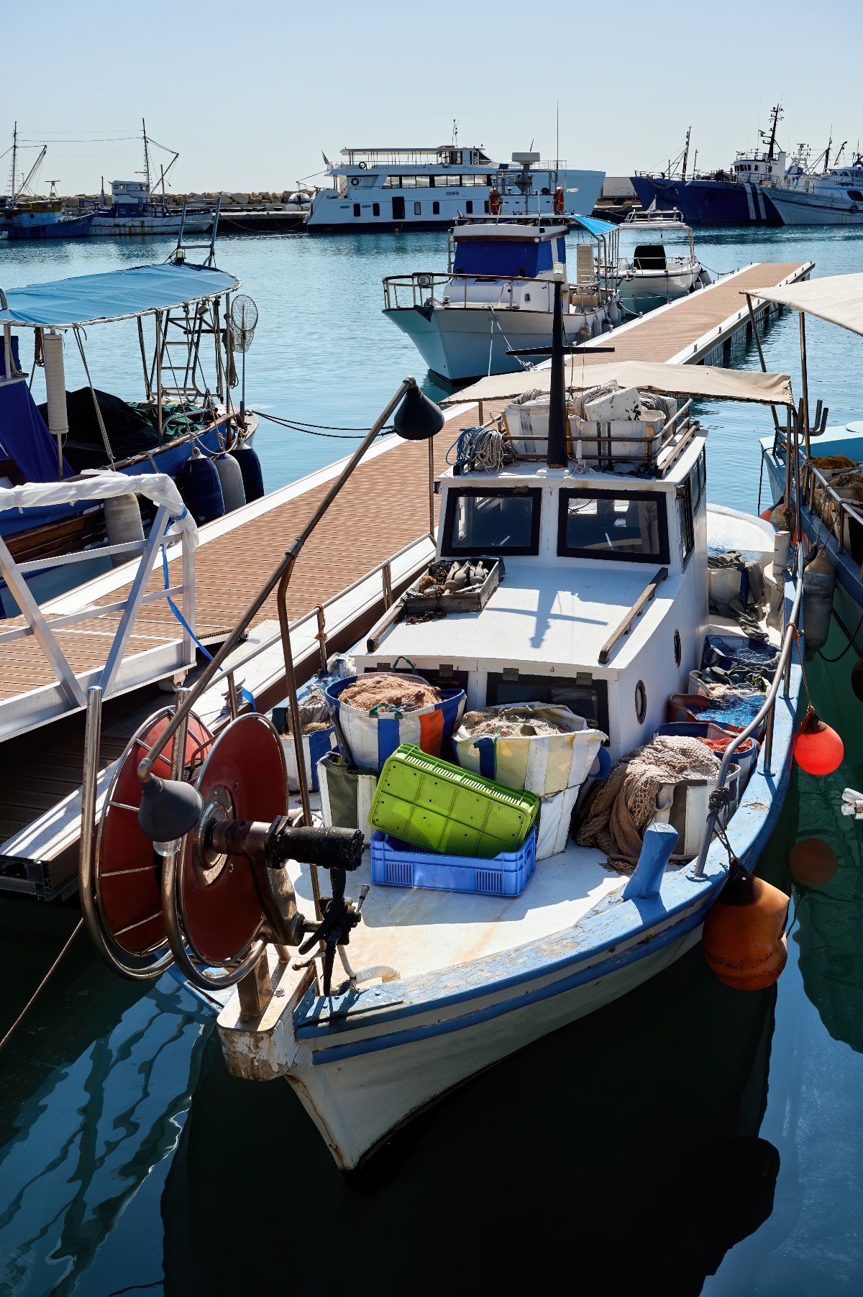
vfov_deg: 55.1
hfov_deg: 38.3
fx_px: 1242
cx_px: 432
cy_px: 648
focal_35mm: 34
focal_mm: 34.5
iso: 100
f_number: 8
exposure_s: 1/400
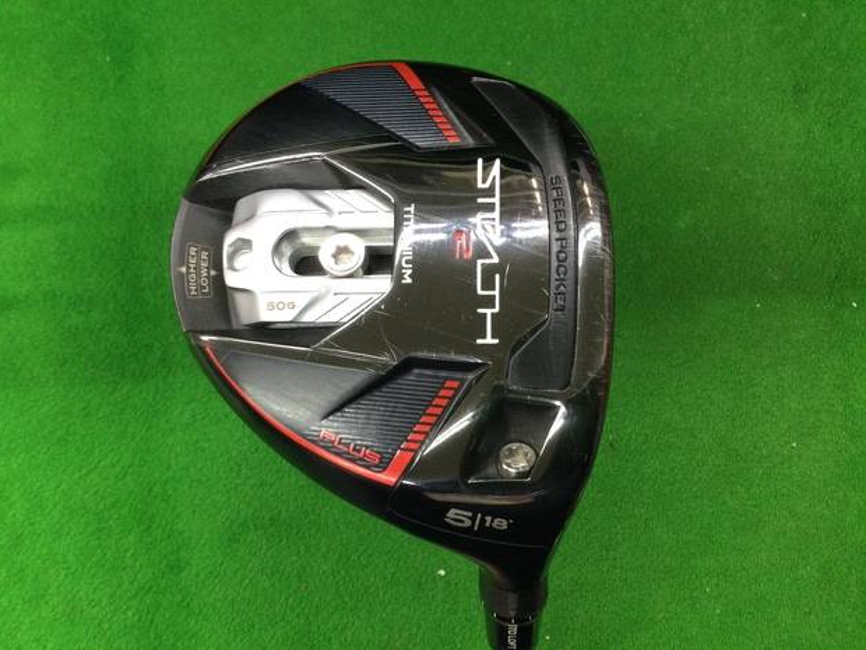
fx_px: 801
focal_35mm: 32
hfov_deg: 56.8
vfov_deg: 44.2
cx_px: 420
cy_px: 331
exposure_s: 1/30
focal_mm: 3.3
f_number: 2.4
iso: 125
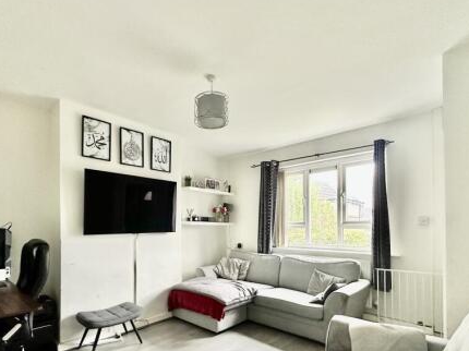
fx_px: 257
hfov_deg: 84.4
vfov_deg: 67.3
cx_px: 208
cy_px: 224
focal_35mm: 19
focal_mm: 2.22
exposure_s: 1/60
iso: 320
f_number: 2.2
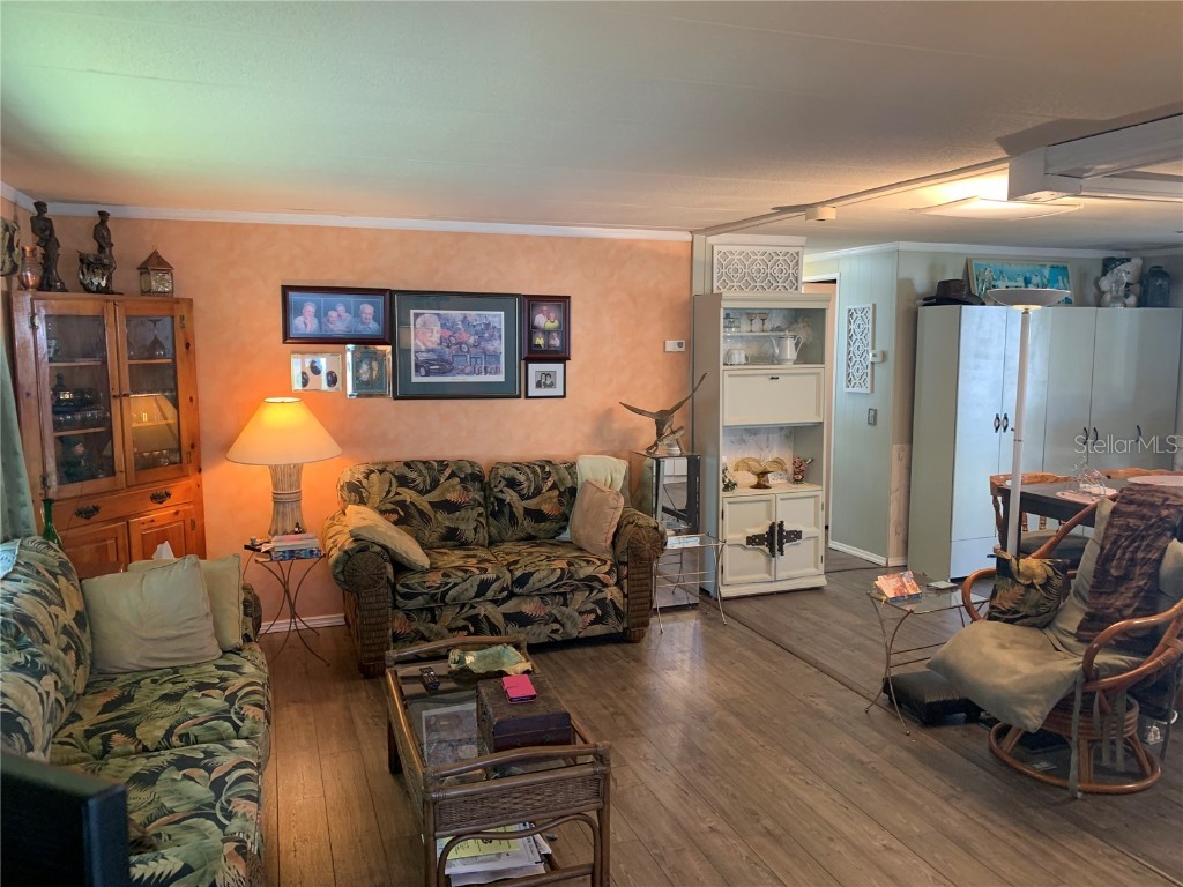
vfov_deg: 53.1
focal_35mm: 26
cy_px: 444
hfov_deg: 67.3
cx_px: 592
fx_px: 889
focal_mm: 4.25
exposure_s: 1/60
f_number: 1.8
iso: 125
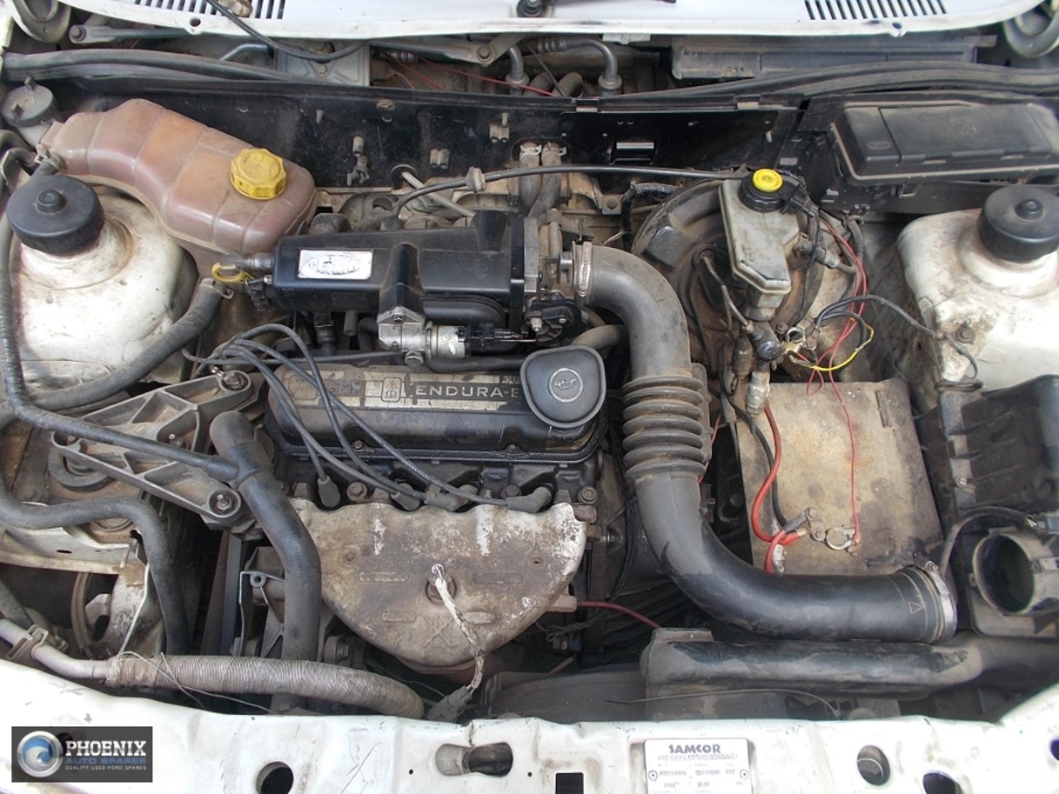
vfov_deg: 53.1
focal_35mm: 26
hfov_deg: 67.3
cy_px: 397
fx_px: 795
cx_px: 530
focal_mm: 4.6
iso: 80
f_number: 3.2
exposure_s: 1/160
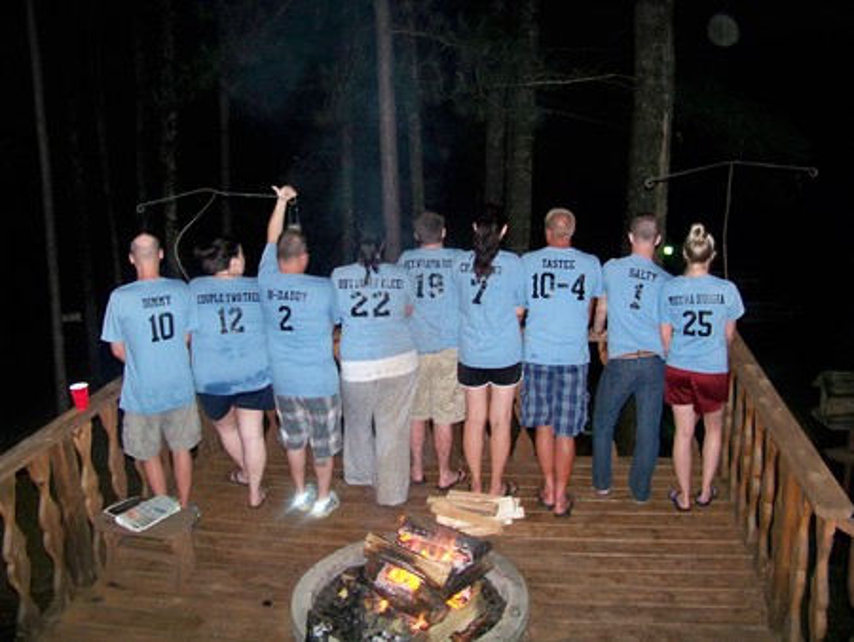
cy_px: 321
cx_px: 427
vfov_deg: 43.0
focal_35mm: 33
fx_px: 815
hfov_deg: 55.3
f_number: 2.8
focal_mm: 5.85
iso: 200
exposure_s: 1/30
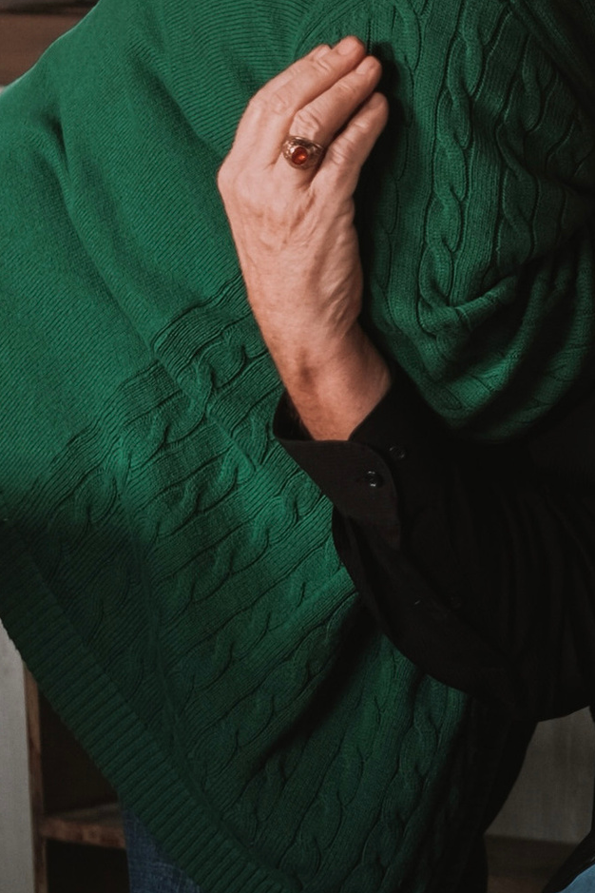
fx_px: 4561
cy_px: 116
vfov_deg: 11.1
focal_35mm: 184
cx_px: 1001
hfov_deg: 7.3
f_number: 1.4
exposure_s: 1/80
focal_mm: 30
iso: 160
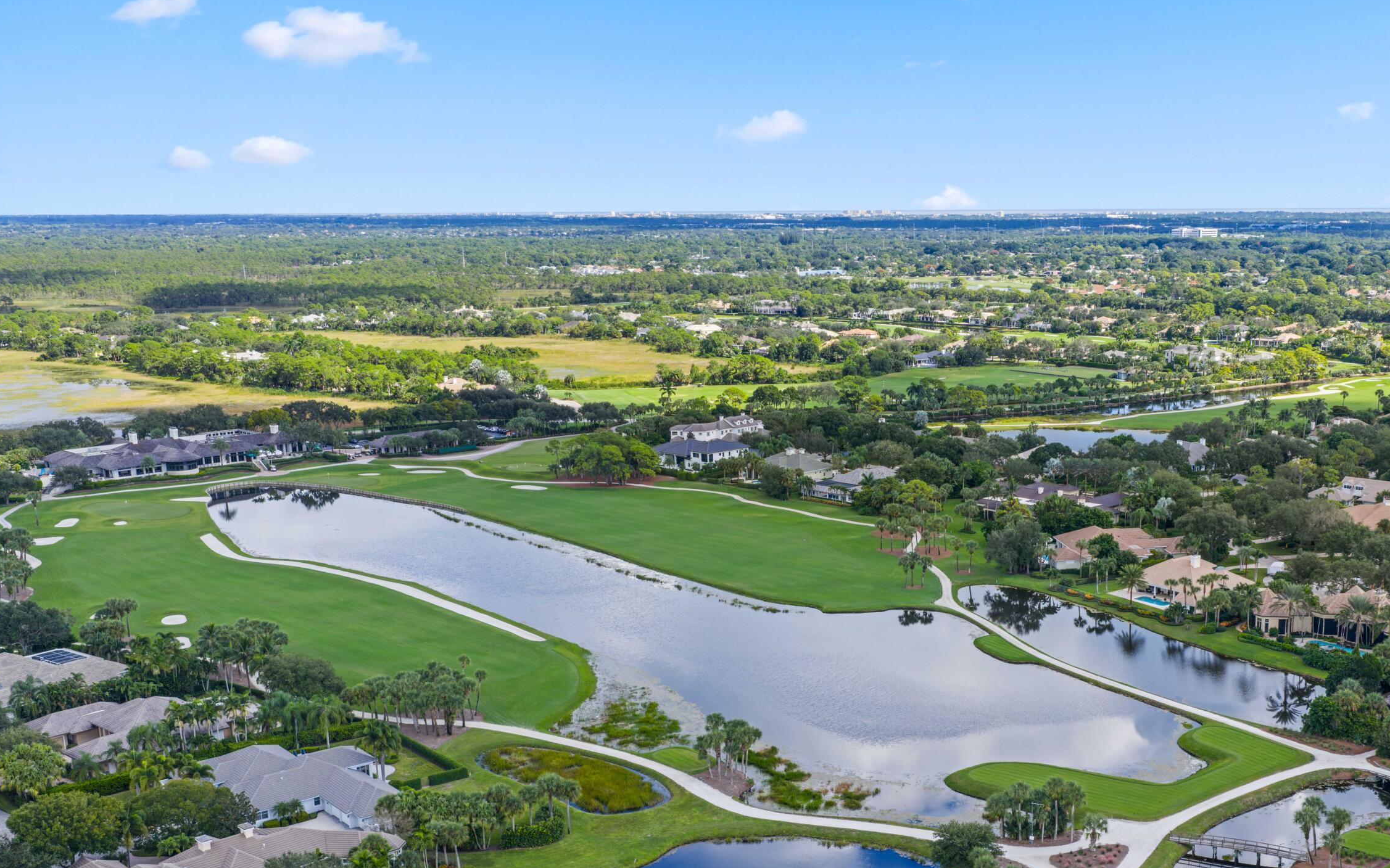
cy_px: 583
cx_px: 908
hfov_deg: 50.8
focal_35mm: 38
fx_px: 1439
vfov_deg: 33.3
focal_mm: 14.45
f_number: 5
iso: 100
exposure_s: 1/100
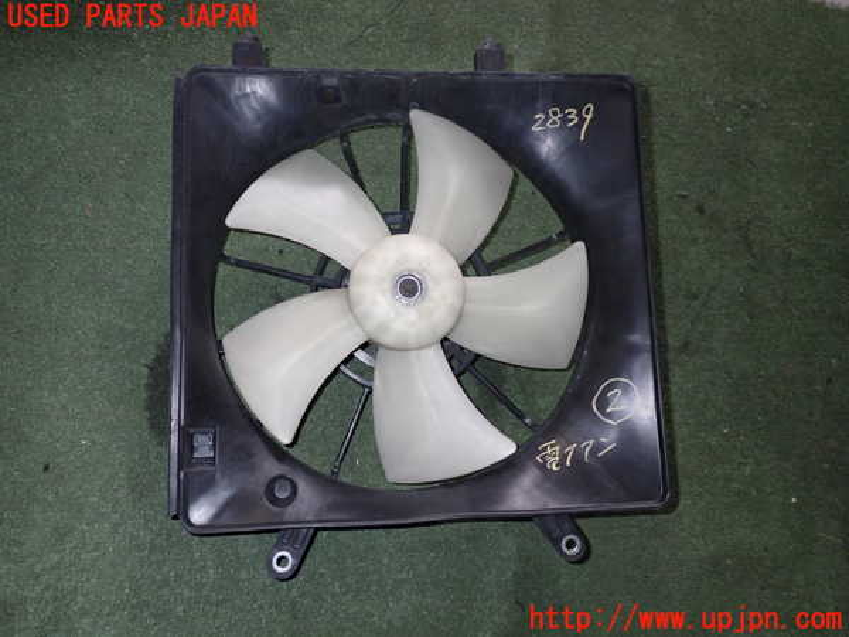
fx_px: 736
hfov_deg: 60.0
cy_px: 318
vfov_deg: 46.8
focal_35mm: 30
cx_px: 424
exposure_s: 1/30
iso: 400
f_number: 6.3
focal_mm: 5.4
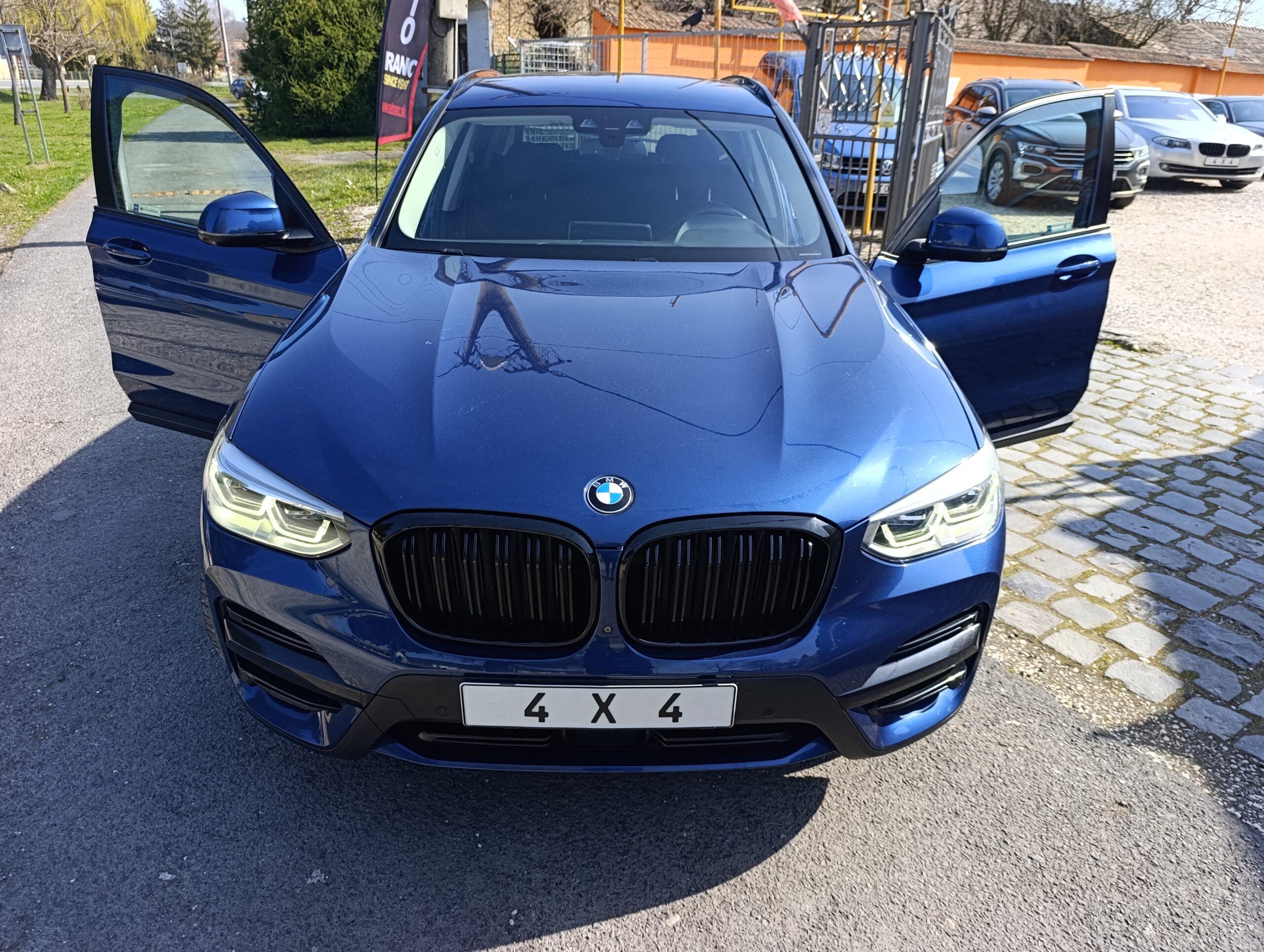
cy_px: 476
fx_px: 841
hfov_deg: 73.8
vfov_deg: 59.0
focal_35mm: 23
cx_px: 632
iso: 50
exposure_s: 1/296
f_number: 1.6
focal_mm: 6.14
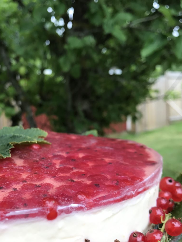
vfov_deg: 43.7
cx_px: 53
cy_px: 141
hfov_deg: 33.1
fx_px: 301
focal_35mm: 43
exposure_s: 1/126
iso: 20
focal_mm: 3.99
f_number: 1.8
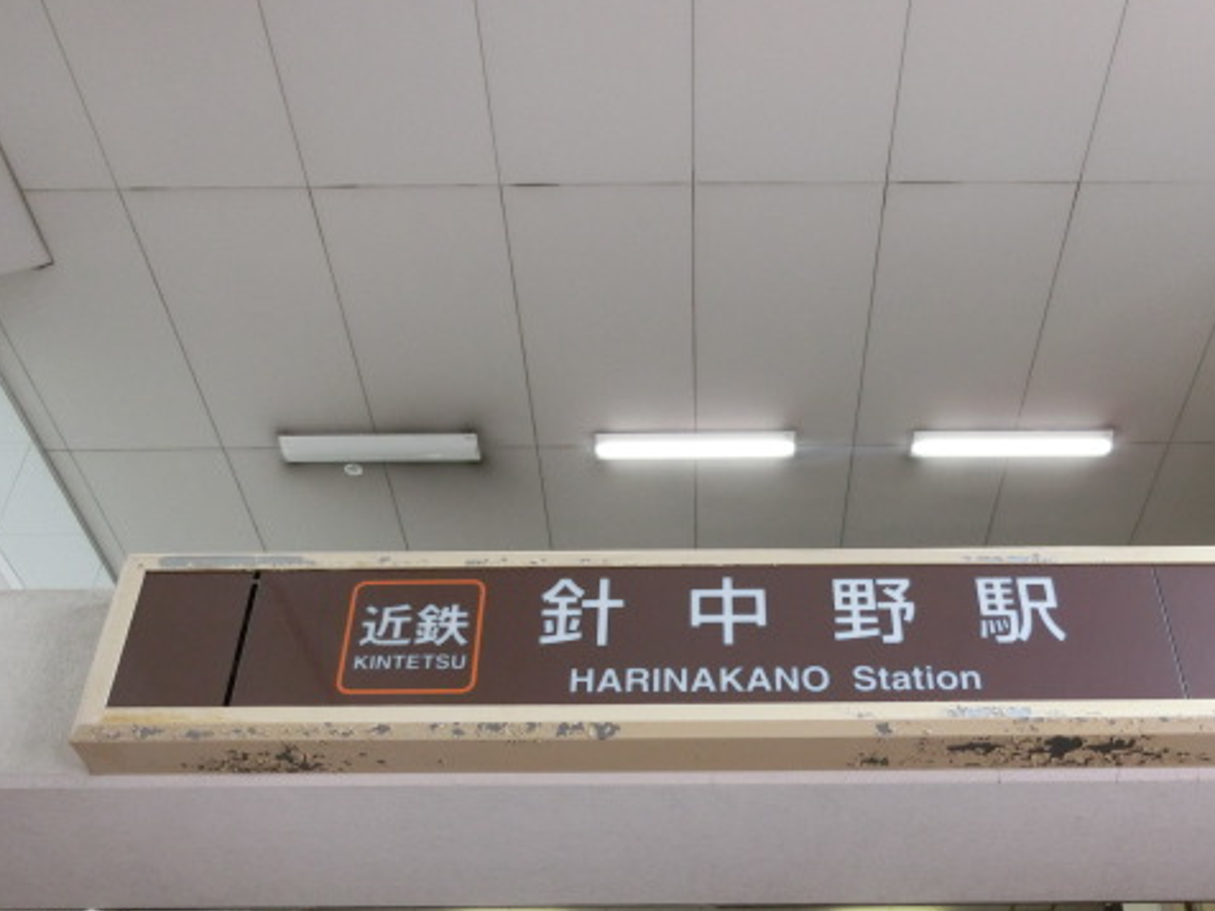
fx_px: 1369
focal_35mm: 39
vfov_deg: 36.6
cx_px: 682
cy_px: 579
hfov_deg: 47.8
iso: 400
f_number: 3.7
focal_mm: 5.2
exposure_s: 1/60
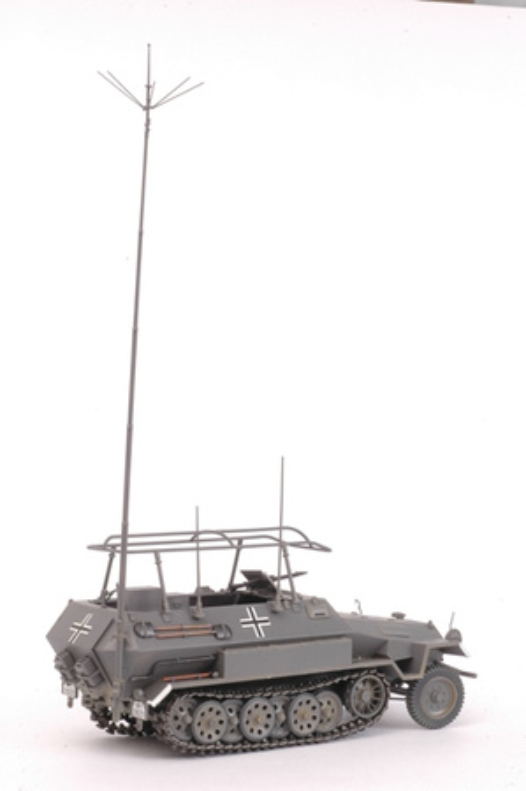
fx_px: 1977
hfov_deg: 15.2
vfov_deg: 22.6
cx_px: 263
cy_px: 396
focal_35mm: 90
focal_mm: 60
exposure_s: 1/100
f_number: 32
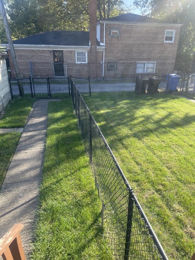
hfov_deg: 53.1
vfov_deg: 67.3
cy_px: 130
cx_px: 98
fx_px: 195
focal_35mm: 26
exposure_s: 1/972
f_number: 1.6
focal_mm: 4.2
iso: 50
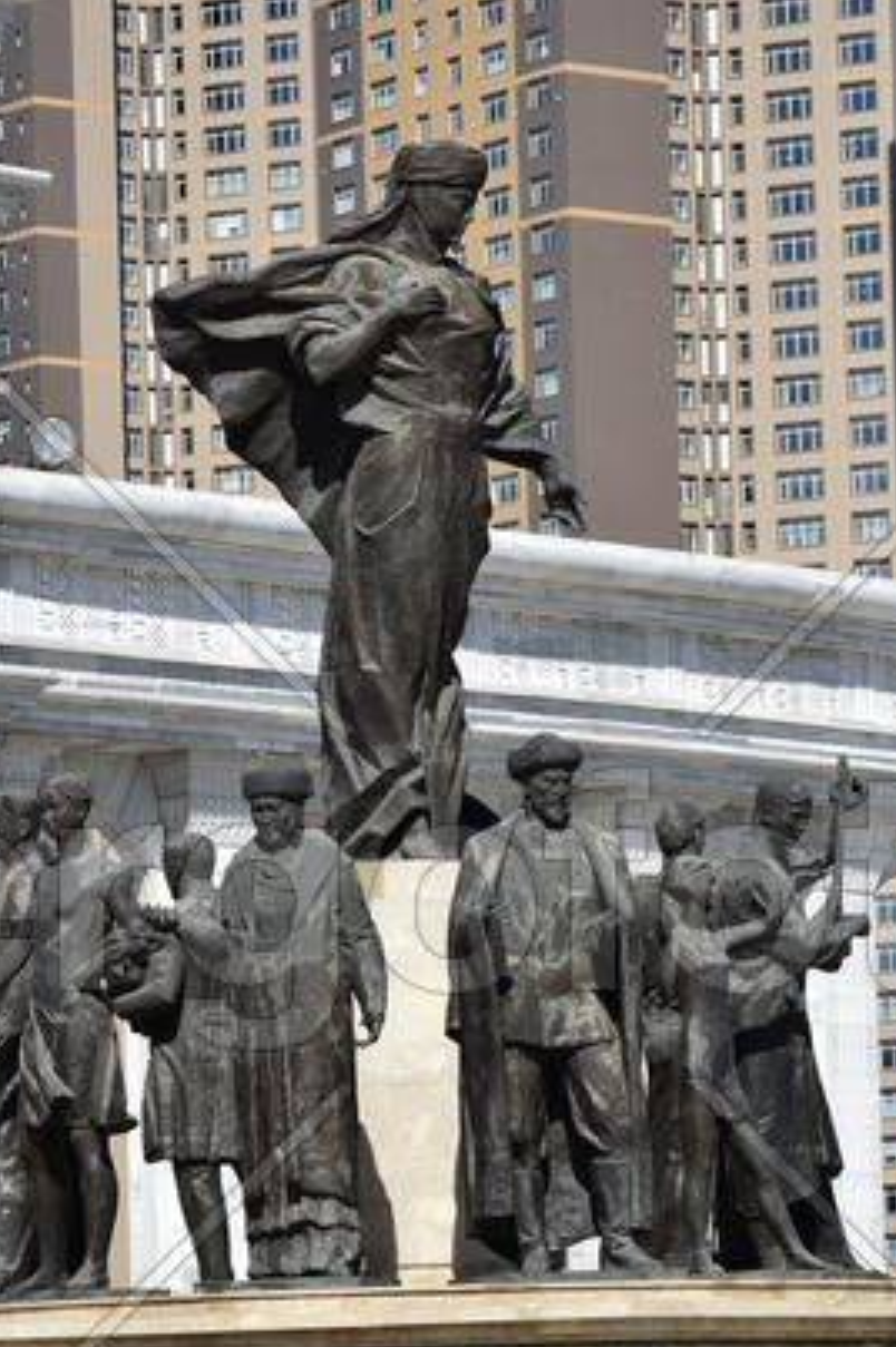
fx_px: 6870
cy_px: 909
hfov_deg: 7.5
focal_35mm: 184
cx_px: 523
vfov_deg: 11.2
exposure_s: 1/640
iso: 200
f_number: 8
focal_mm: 85
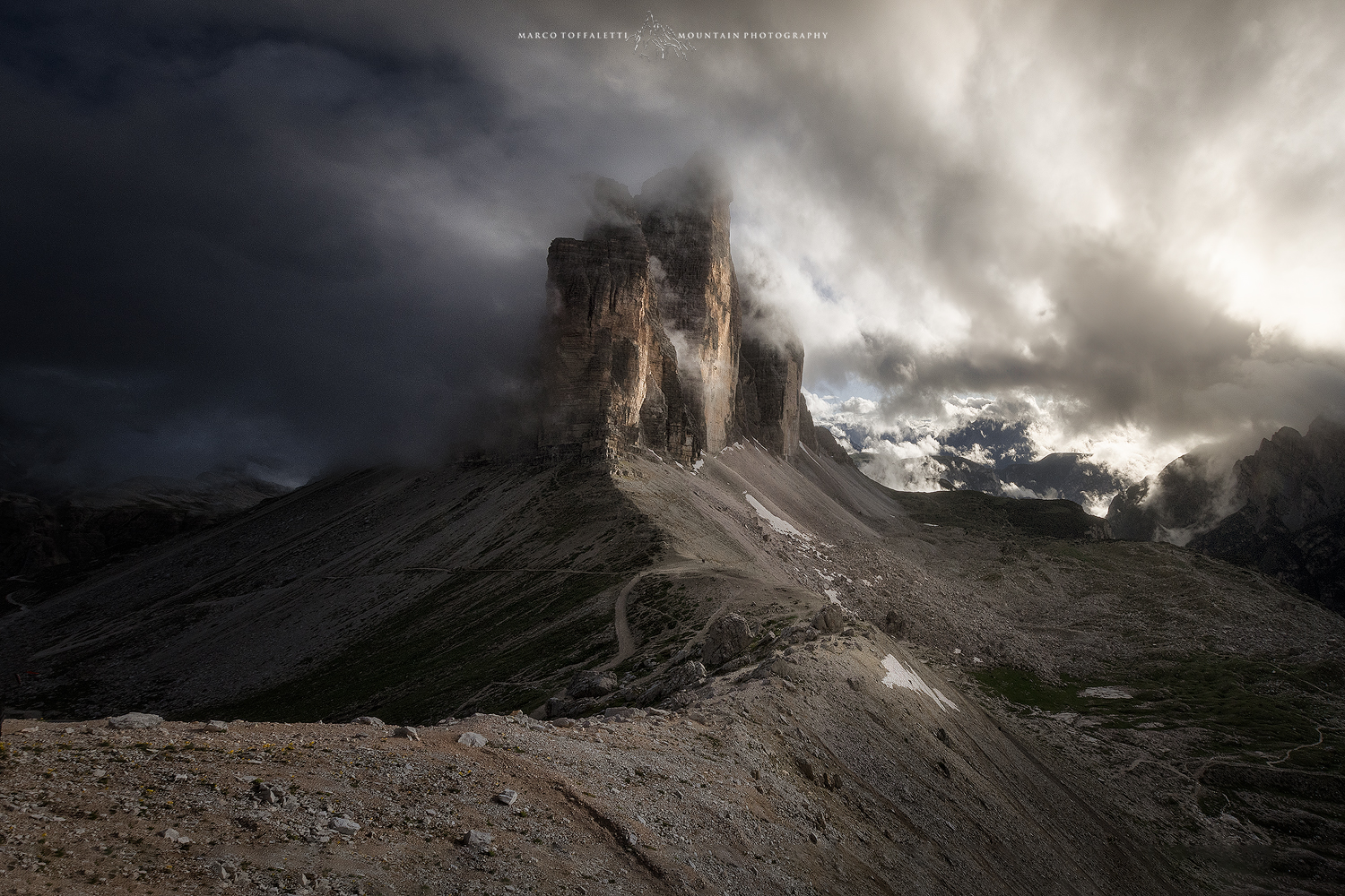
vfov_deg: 77.3
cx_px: 672
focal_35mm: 15
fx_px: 560
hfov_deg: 100.4
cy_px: 448
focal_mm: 10
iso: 100
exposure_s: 1/800
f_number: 14
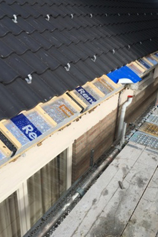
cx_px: 79
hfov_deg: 40.0
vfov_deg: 57.2
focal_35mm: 33
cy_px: 112
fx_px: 217
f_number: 2.2
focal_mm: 4.15
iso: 25
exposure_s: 1/1026
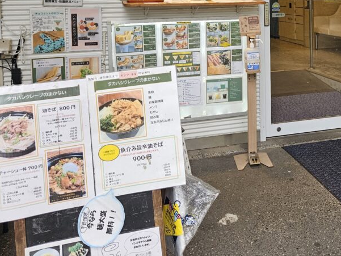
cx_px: 280
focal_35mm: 49
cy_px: 31
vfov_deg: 28.7
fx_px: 483
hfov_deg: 37.3
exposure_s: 1/200
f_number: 1.8
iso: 50
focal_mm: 5.4
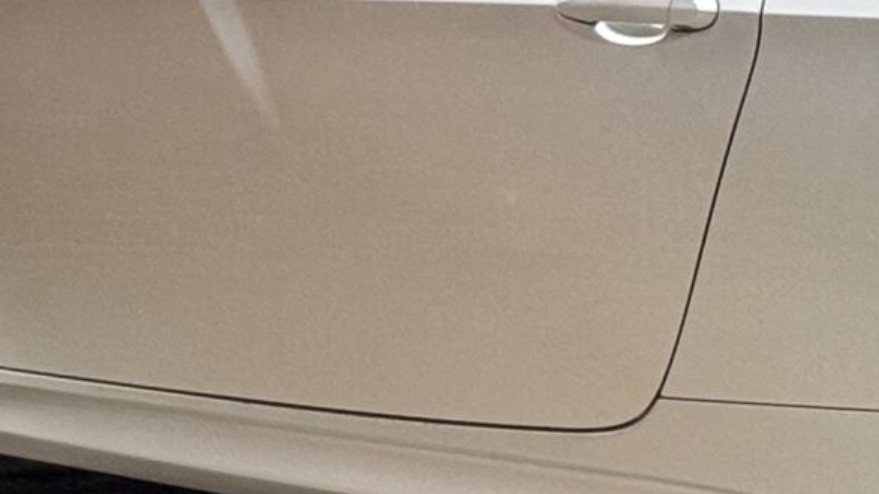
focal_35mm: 228
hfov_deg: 9.3
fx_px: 5313
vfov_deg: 5.3
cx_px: 1056
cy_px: -211
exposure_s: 1/50
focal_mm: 6.76
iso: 250
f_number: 1.78
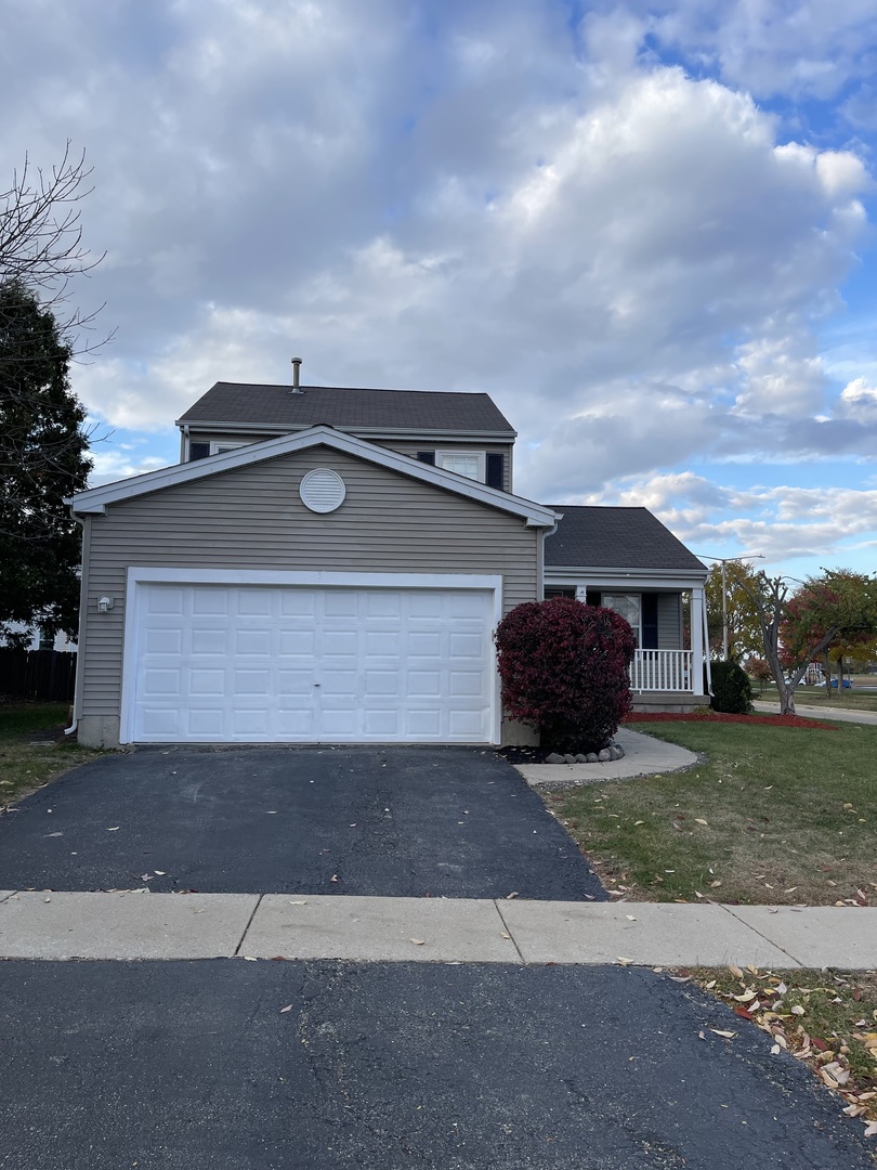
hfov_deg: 53.1
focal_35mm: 26
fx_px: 878
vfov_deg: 67.3
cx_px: 438
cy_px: 585
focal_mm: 5.1
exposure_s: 1/1883
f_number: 1.6
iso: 50
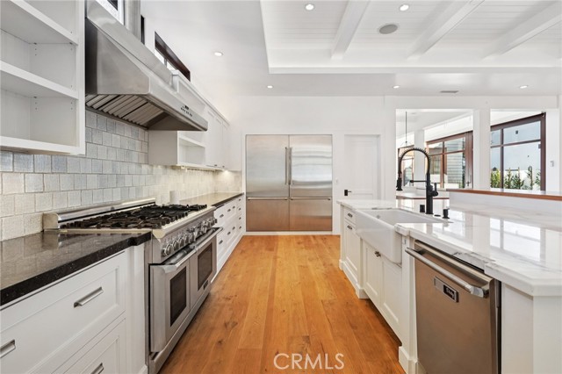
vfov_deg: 73.7
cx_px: 281
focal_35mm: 16
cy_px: 187
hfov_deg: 96.8
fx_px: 250
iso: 400
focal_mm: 16
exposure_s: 1/13
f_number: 8
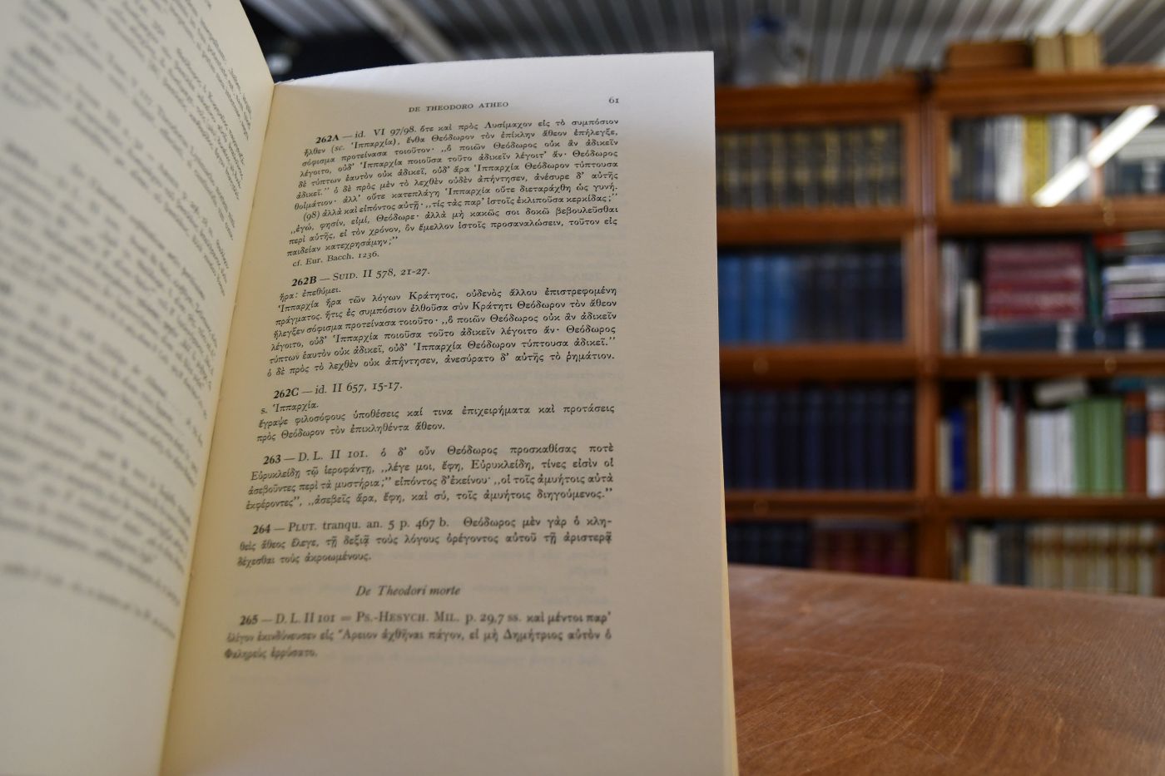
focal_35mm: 33
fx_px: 1068
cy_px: 388
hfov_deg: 57.2
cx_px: 582
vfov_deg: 40.0
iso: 800
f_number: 3.5
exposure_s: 1/200
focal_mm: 22
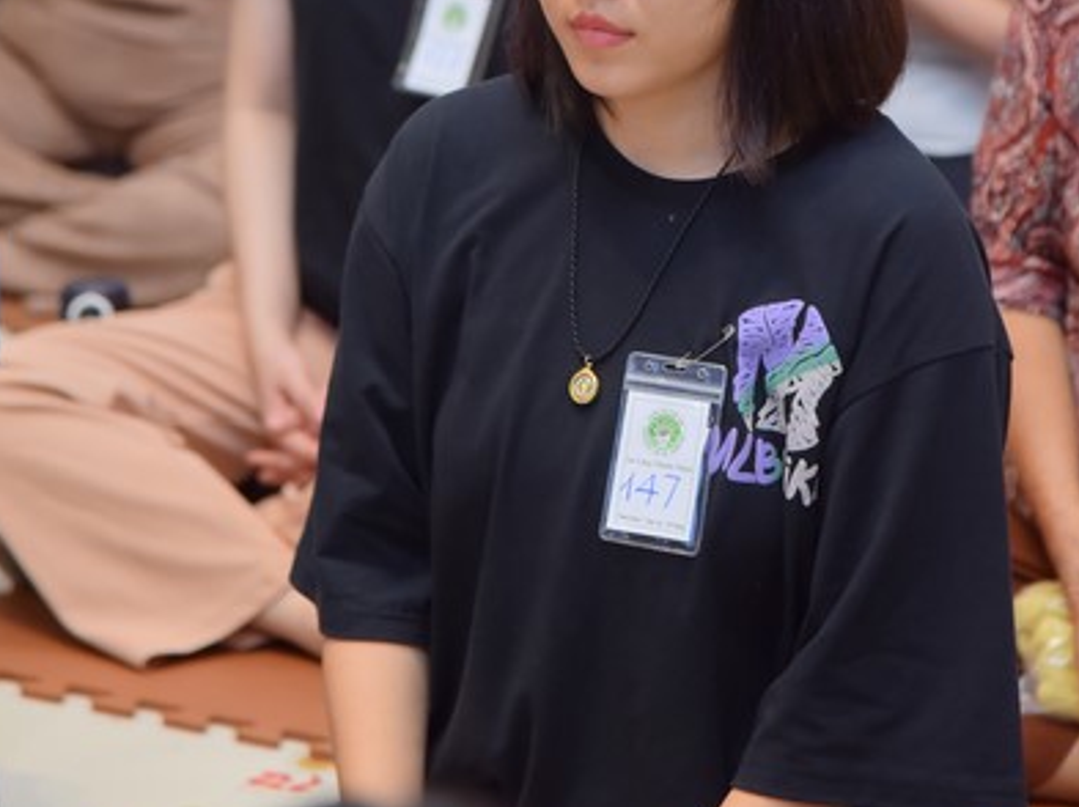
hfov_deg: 10.4
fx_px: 5948
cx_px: 542
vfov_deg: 7.7
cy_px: 69
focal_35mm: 191
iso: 1250
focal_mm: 120
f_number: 4.5
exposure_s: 1/160
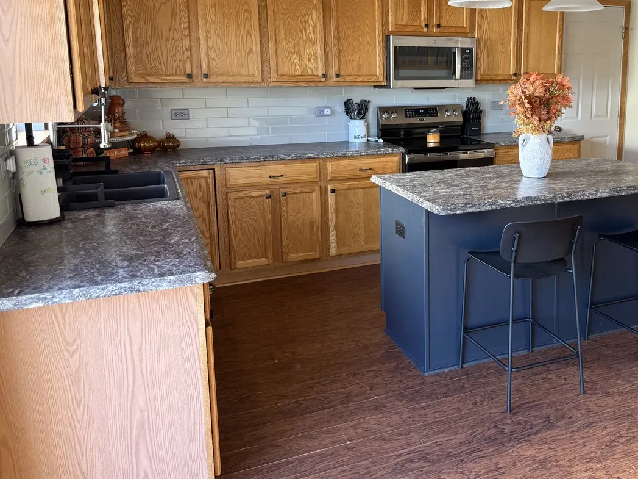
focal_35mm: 33
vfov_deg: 42.5
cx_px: 432
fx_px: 608
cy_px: 173
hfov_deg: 54.1
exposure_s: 1/85
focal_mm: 6.76
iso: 200
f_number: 1.78
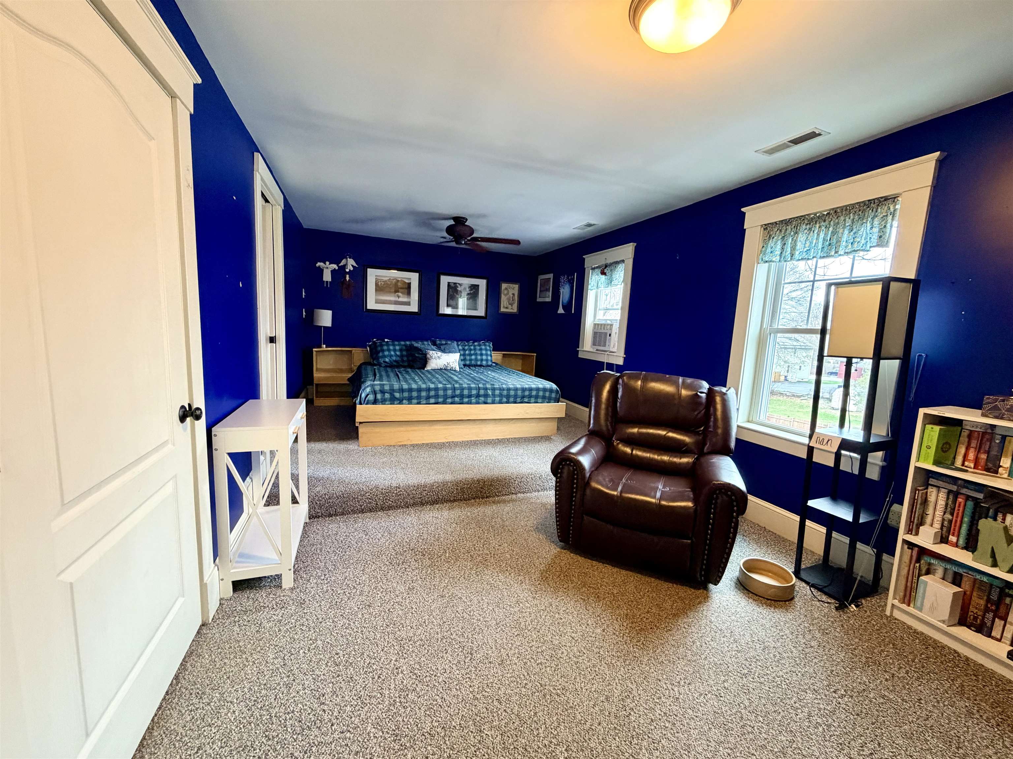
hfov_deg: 102.1
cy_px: 380
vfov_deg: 85.7
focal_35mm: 14
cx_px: 506
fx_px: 410
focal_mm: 2.22
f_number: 2.2
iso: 400
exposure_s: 1/60
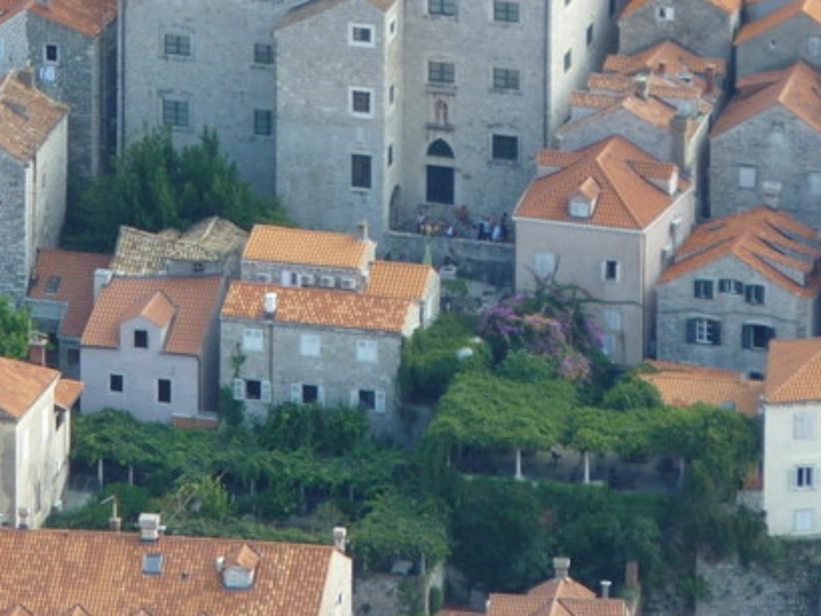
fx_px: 20640
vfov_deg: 1.7
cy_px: 219
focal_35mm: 870
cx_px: -253
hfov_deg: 2.3
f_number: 3.7
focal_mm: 49.3
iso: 80
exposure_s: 1/80
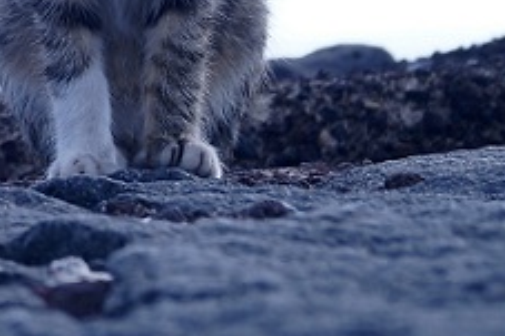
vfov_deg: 6.1
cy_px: -155
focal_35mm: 223
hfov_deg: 8.8
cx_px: -454
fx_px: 3126
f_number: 9
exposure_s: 1/125
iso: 100
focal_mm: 35
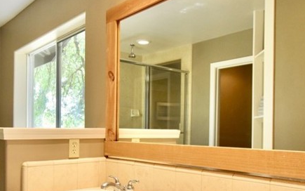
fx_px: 299
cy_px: 147
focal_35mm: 36
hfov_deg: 53.2
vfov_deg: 34.5
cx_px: 108
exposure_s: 1/80
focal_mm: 10
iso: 400
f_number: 4.5
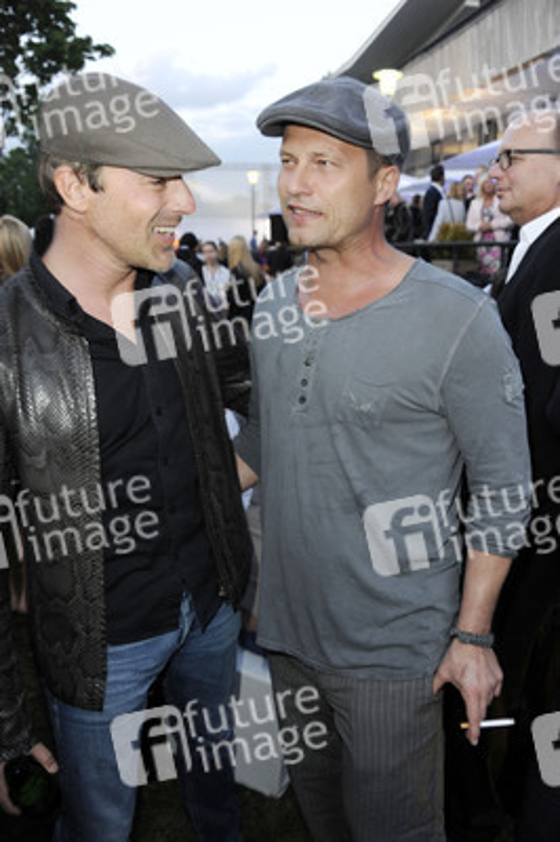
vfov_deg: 65.5
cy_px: 421
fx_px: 654
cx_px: 280
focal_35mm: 28
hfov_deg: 46.3
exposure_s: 1/60
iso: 800
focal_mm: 28
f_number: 5.6
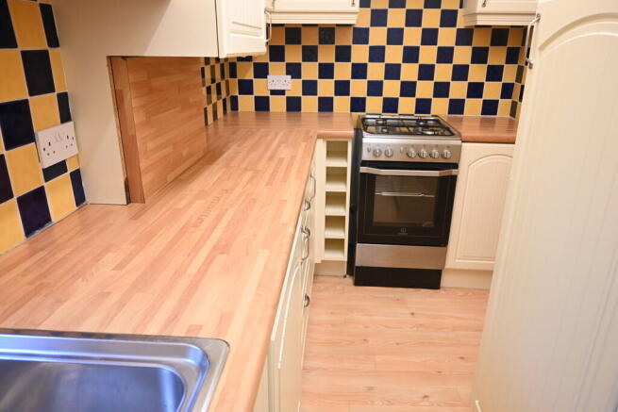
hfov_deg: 68.9
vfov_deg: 49.2
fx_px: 451
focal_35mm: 26
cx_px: 309
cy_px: 206
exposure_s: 1/60
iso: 1000
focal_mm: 17.5
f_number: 4
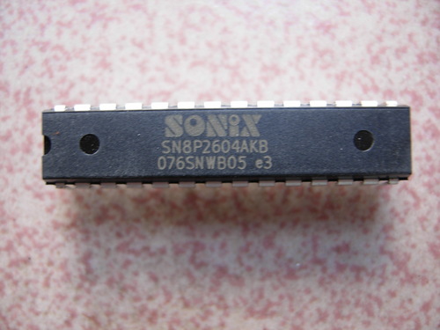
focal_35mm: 36
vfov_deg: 39.7
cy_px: 165
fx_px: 458
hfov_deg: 51.4
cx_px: 220
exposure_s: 1/9.7
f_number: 2.7
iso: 50
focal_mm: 7.5
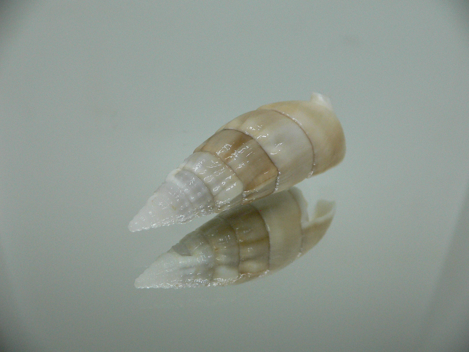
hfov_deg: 52.6
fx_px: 474
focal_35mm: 35
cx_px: 234
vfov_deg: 40.7
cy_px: 176
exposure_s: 1/60
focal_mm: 4.6
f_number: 2.8
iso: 200
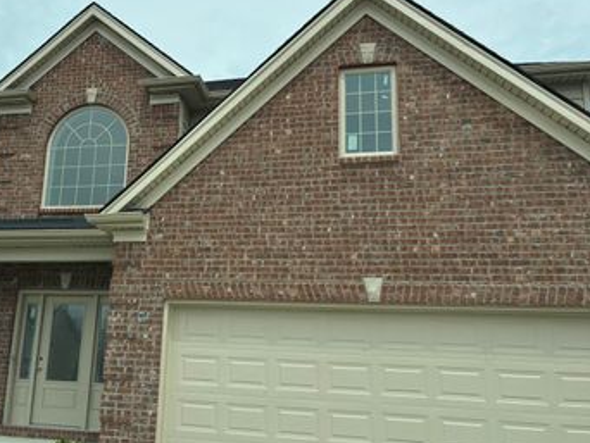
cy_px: 222
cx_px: 171
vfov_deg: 37.8
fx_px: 648
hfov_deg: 47.7
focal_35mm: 38
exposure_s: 1/7692
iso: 50
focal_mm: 5.96
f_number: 1.6
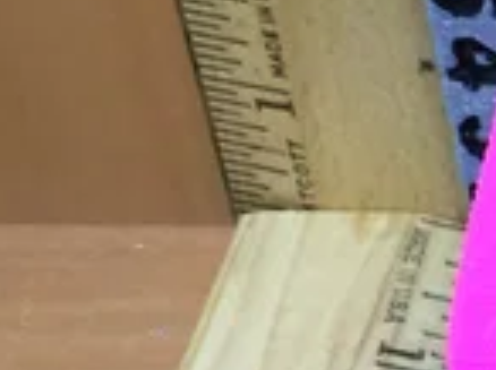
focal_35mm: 166
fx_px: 2375
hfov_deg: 10.3
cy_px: 192
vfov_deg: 8.9
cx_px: 1191
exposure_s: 1/15
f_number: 2.2
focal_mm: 4.15
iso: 32
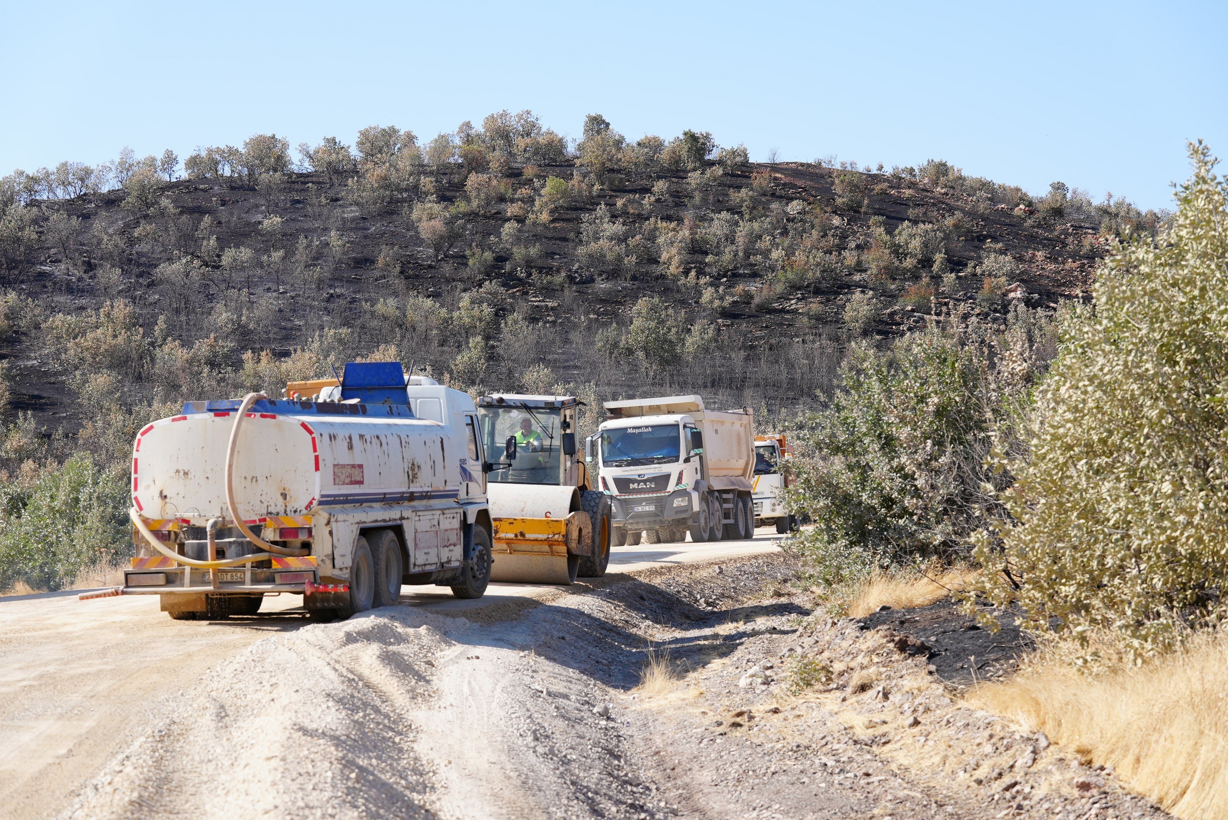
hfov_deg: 19.4
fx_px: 3584
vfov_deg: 13.1
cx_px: 614
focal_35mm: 105
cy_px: 410
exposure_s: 1/200
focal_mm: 105
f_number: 6.3
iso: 80
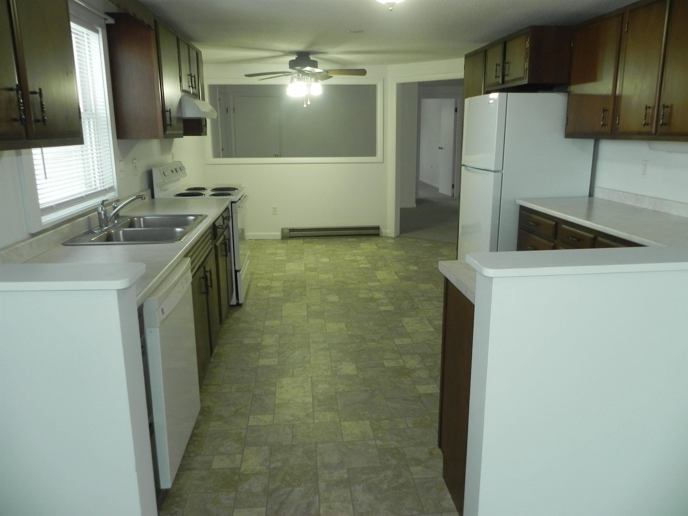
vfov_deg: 53.1
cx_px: 344
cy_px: 258
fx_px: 517
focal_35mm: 26
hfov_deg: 67.3
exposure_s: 1/30
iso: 162
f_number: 2.8
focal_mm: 4.6
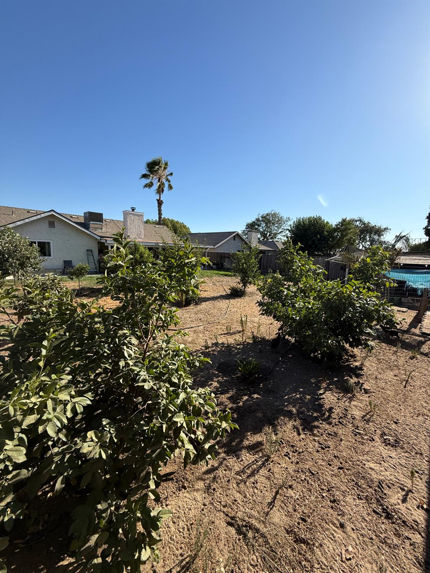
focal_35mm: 14
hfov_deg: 85.7
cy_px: 286
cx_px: 215
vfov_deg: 102.1
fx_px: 232
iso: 50
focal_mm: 2.22
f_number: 2.2
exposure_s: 1/1698
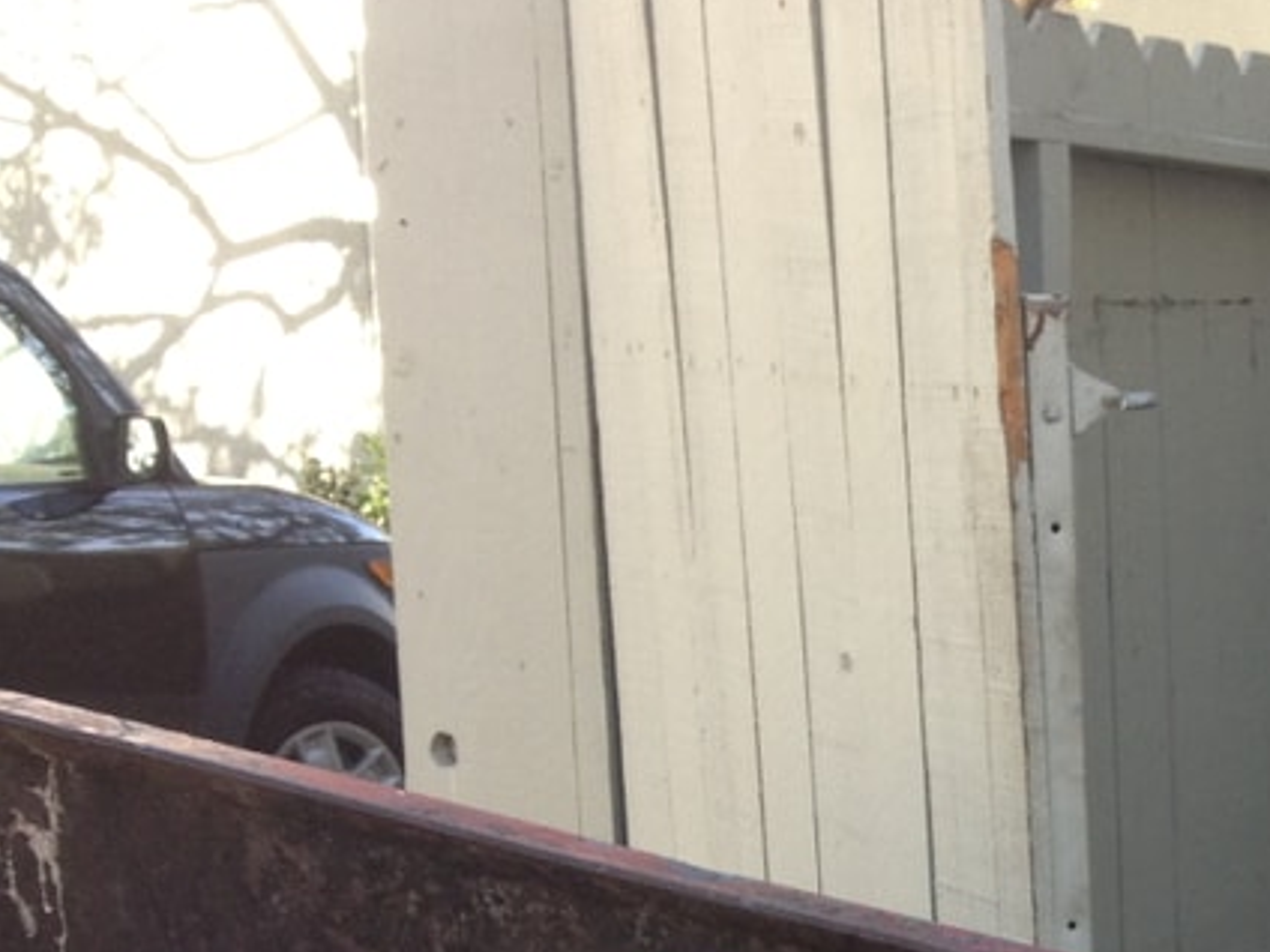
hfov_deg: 17.0
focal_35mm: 110
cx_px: 1562
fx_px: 4036
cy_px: 1236
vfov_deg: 13.0
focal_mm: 4.28
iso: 50
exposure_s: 1/170
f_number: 2.4
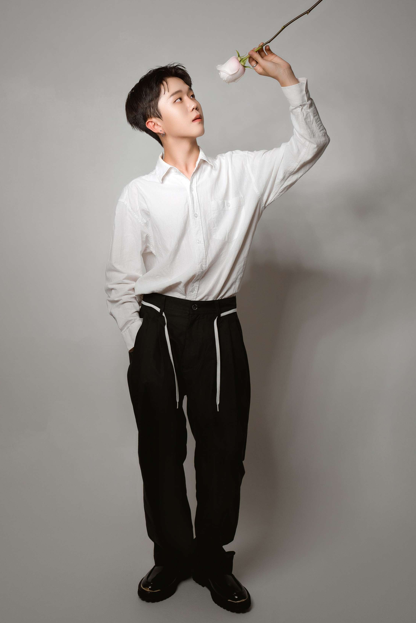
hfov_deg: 27.5
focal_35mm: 49
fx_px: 849
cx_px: 192
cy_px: 296
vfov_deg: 40.3
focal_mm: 42
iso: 320
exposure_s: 1/250
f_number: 2.8
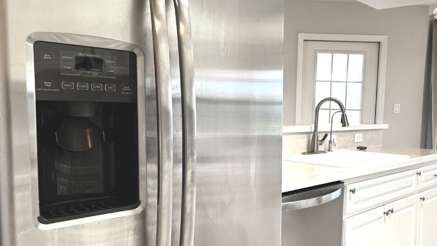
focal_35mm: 35
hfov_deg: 55.7
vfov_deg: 33.6
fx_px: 405
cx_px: 282
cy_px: 146
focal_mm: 6.86
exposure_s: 1/120
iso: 125
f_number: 1.78
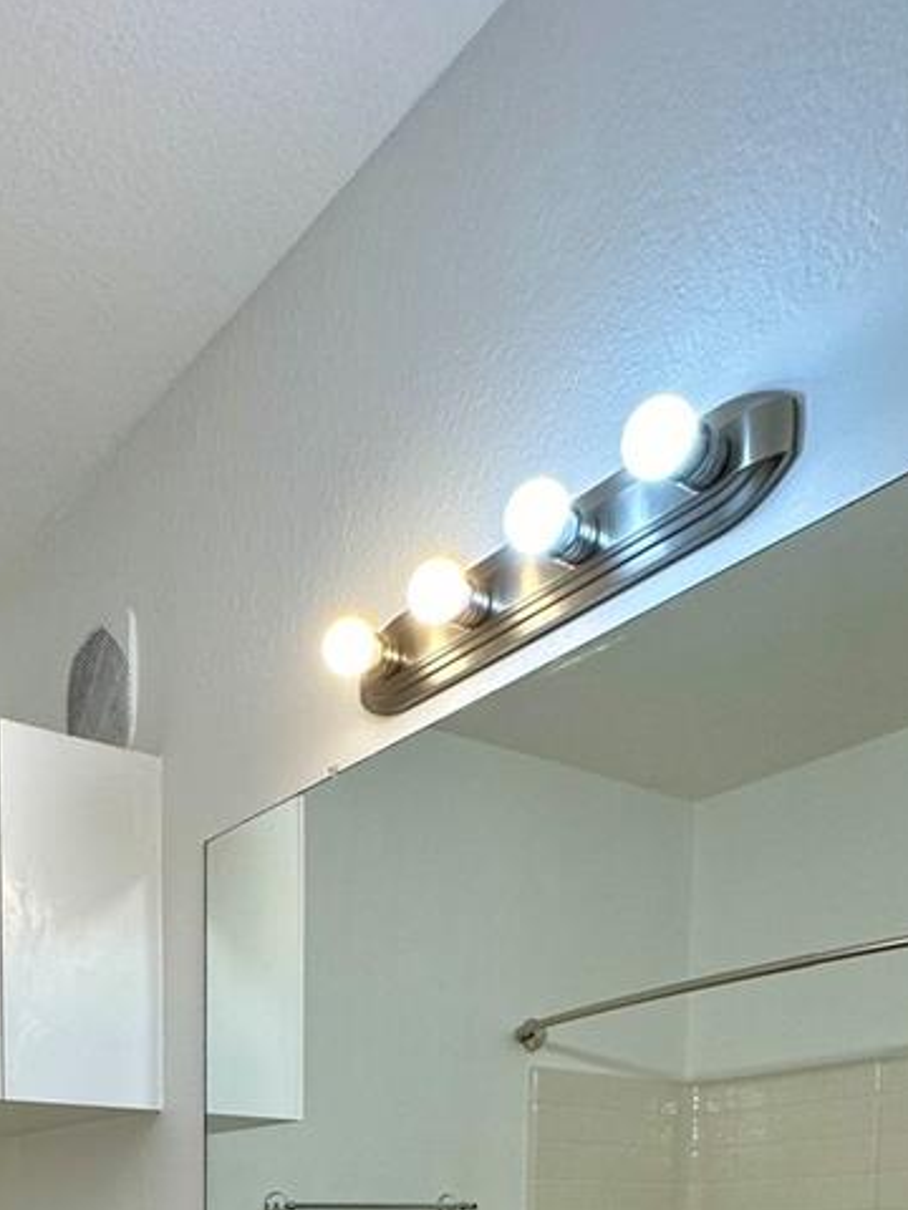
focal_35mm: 35
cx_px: 182
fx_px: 1224
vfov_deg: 41.6
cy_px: 1339
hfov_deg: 39.1
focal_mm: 2.22
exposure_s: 1/120
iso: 80
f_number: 2.2
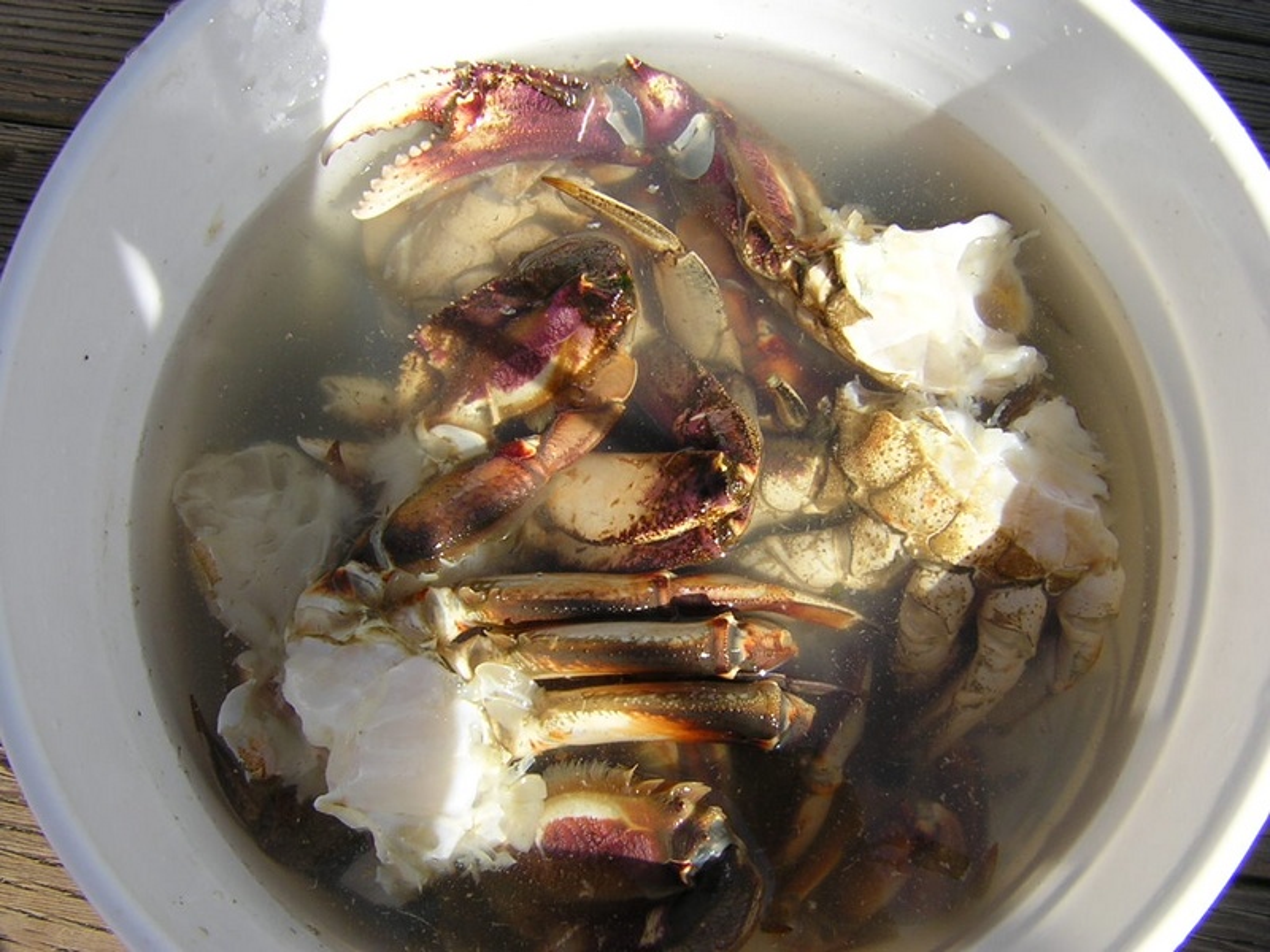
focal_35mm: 36
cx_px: 635
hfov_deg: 51.4
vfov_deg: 39.7
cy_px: 476
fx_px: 1321
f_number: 5.2
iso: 100
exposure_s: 1/238
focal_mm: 4.7
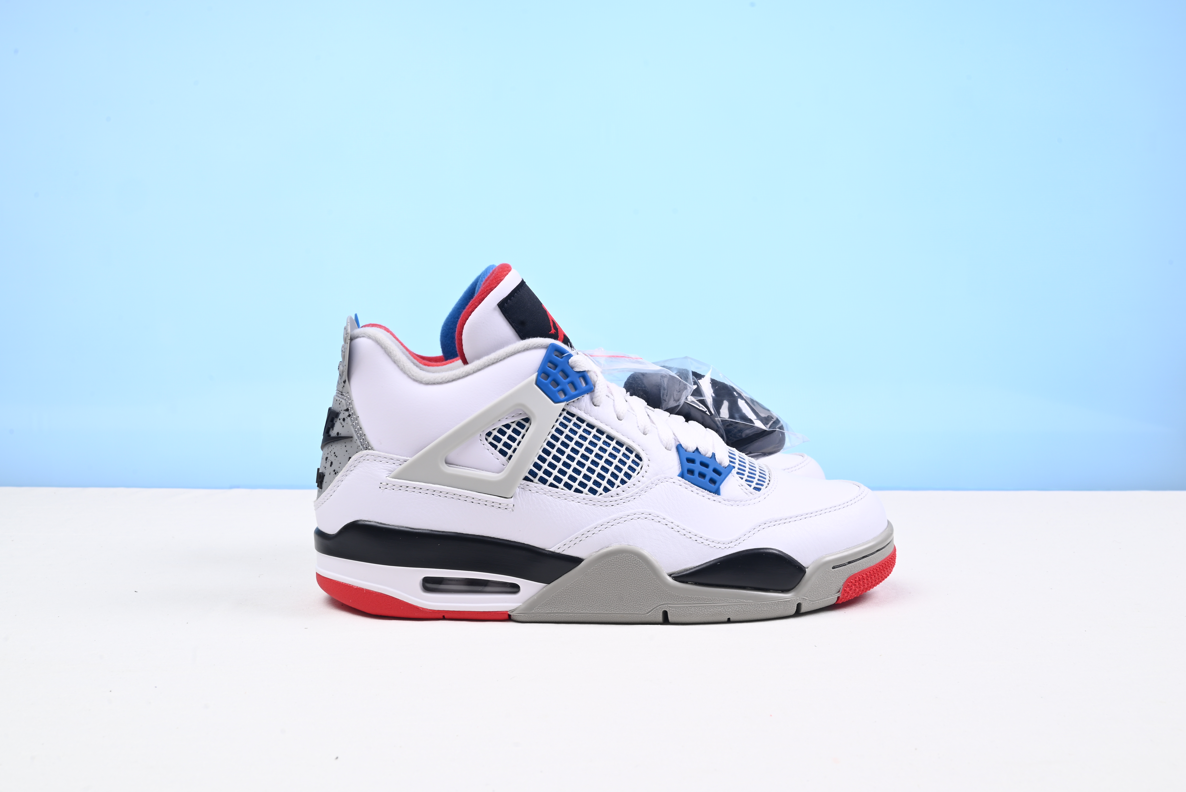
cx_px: 593
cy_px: 396
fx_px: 1318
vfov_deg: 33.4
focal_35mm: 40
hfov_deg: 48.4
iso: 100
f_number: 16
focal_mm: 40
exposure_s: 1/2
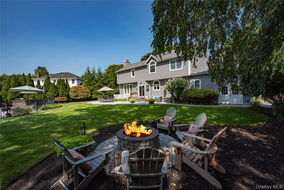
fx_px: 110
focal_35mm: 14
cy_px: 95
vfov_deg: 81.2
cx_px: 142
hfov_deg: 104.2
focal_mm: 14
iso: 400
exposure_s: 1/1000
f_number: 6.3
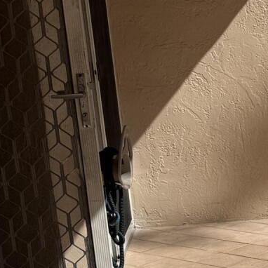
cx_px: 519
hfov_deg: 13.6
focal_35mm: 111
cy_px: 202
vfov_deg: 15.6
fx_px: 972
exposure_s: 1/7937
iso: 80
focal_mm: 6.76
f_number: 1.78
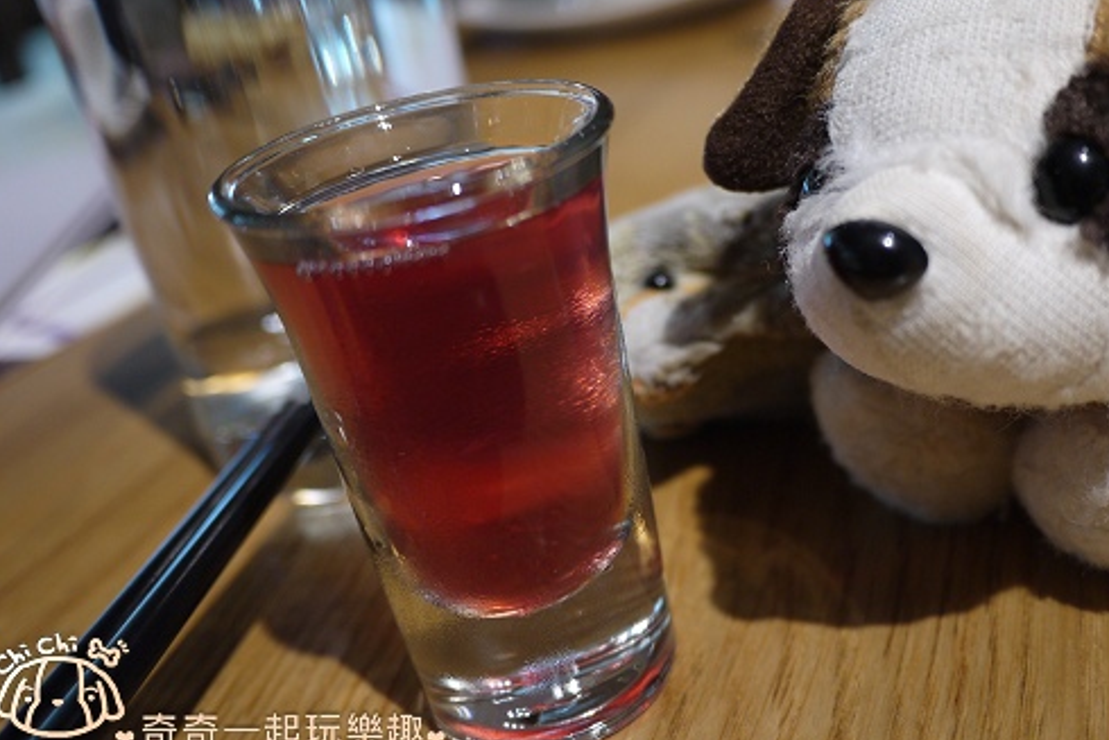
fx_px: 1171
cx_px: 686
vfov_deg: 34.8
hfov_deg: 50.2
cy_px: 265
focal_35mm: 38
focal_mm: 14
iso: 160
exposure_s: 1/60
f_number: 2.5
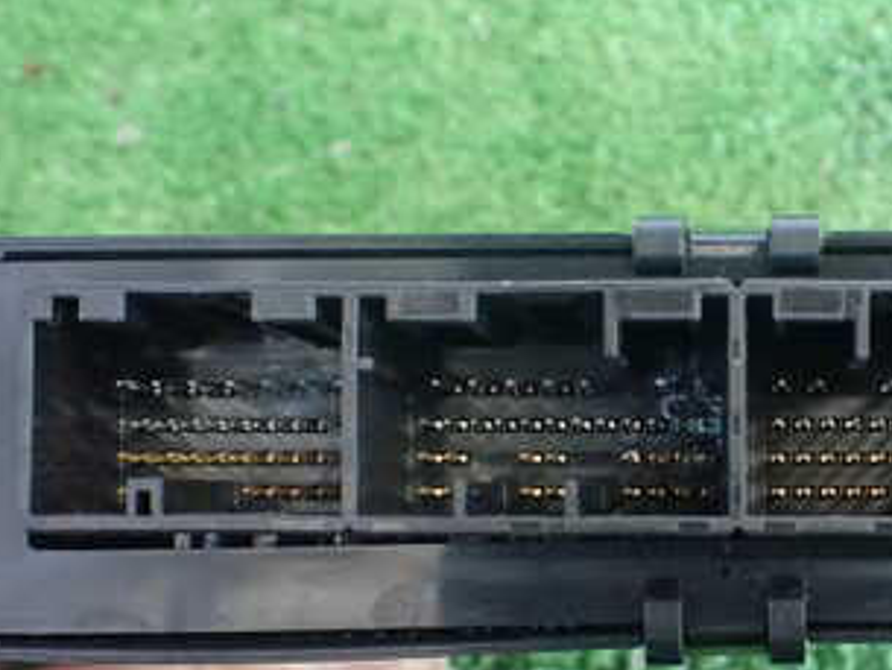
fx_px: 1521
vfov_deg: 24.7
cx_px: 760
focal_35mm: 59
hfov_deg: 31.5
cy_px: 465
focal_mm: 5.4
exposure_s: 1/40
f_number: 2.3
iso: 800
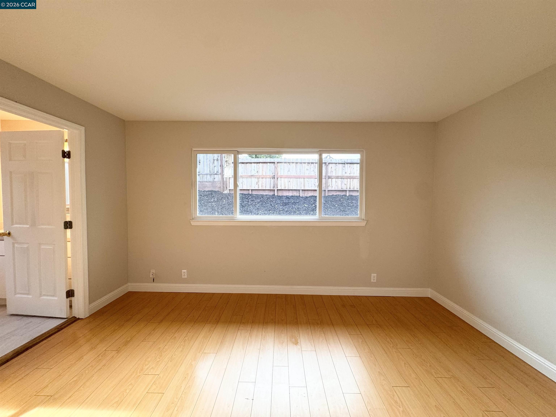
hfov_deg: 102.1
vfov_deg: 85.7
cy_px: 208
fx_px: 225
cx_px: 278
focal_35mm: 14
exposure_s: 1/120
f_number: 2.2
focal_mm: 2.22
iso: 125
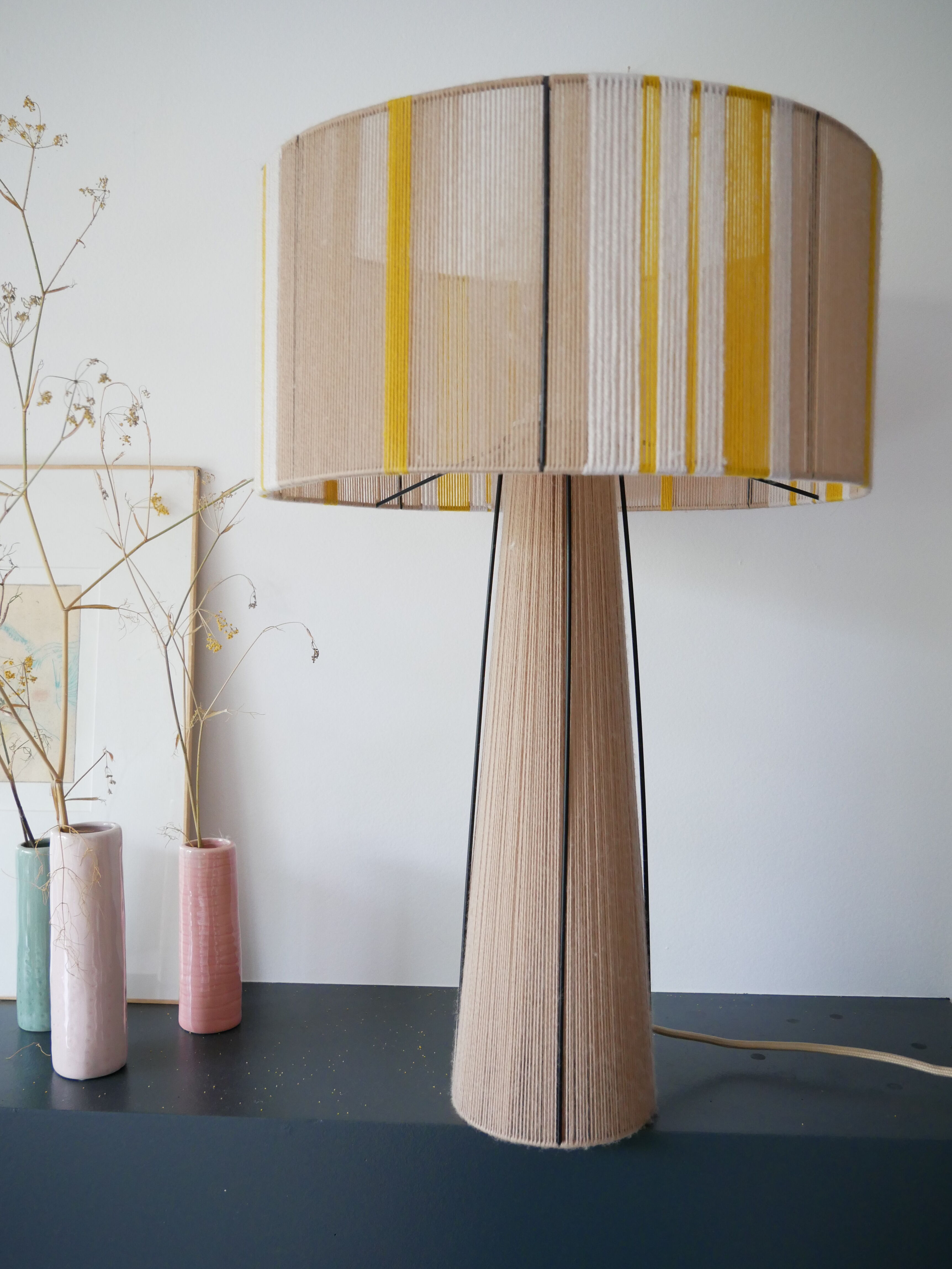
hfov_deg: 46.8
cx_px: 476
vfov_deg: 59.9
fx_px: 1099
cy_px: 634
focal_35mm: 30
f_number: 3.7
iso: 1000
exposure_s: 1/60
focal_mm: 15
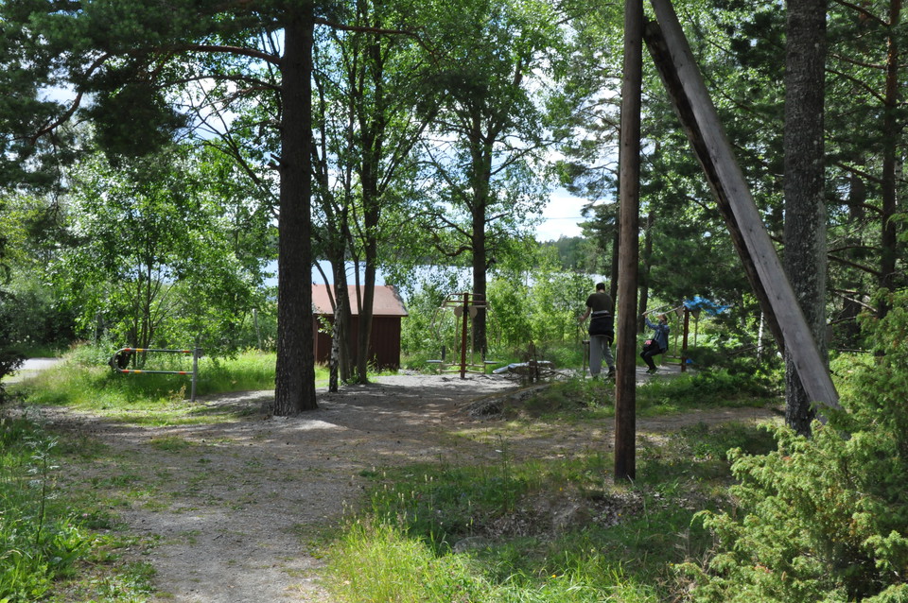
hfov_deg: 43.6
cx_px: 454
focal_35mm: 45
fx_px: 1134
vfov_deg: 29.8
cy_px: 302
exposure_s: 1/250
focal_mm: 30
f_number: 16
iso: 1000
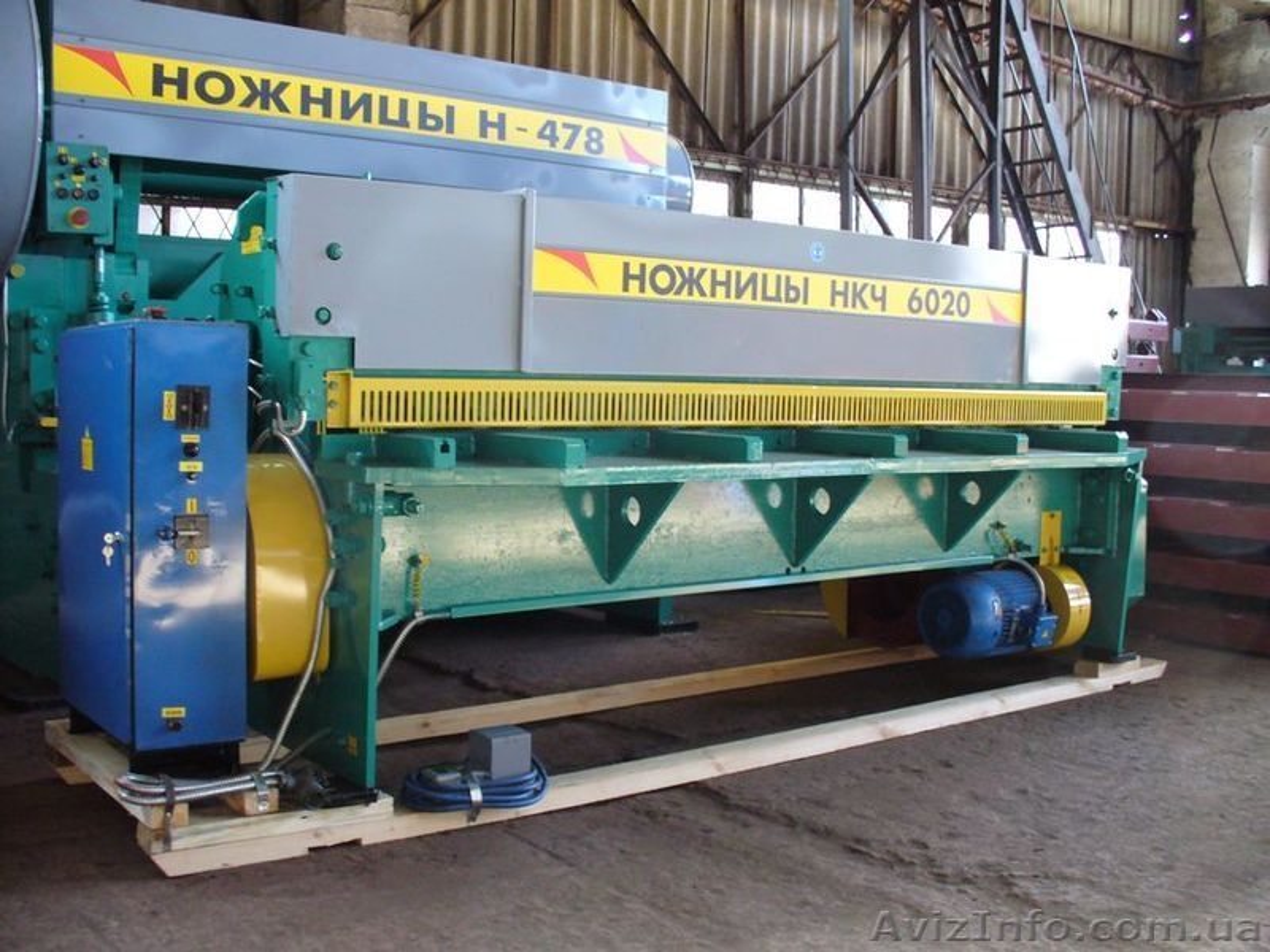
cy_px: 476
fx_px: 1357
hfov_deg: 50.1
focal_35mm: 37
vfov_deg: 38.7
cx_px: 635
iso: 200
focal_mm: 6.1
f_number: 2.8
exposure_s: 1/20
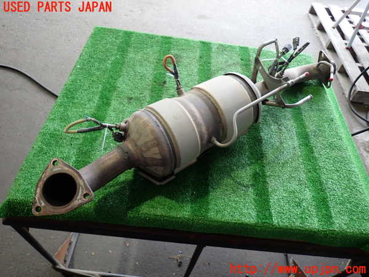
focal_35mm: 25
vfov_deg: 54.9
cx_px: 184
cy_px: 138
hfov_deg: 69.4
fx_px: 266
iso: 200
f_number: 2
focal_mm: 4.5
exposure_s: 1/40
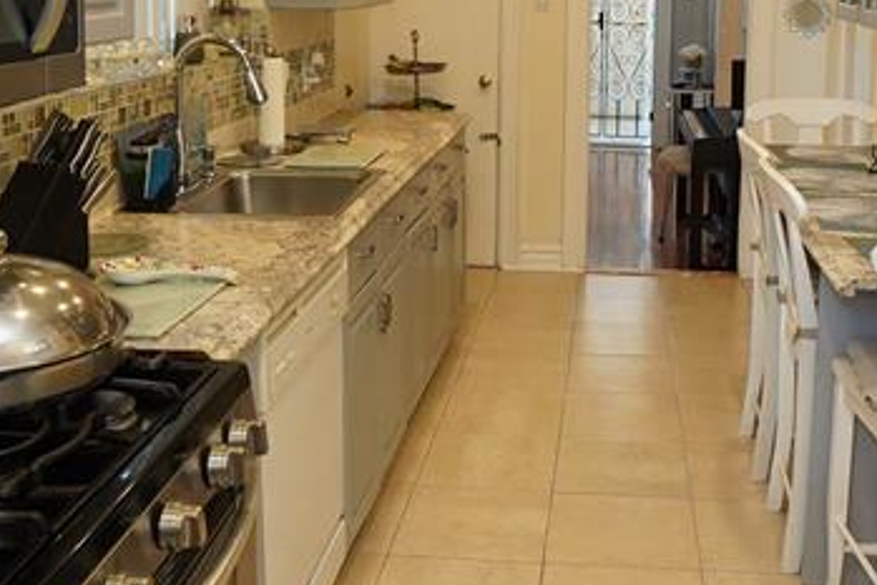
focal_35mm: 44
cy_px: 105
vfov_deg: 29.7
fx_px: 1072
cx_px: 578
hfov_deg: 43.9
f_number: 4
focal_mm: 10
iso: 1250
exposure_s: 1/125
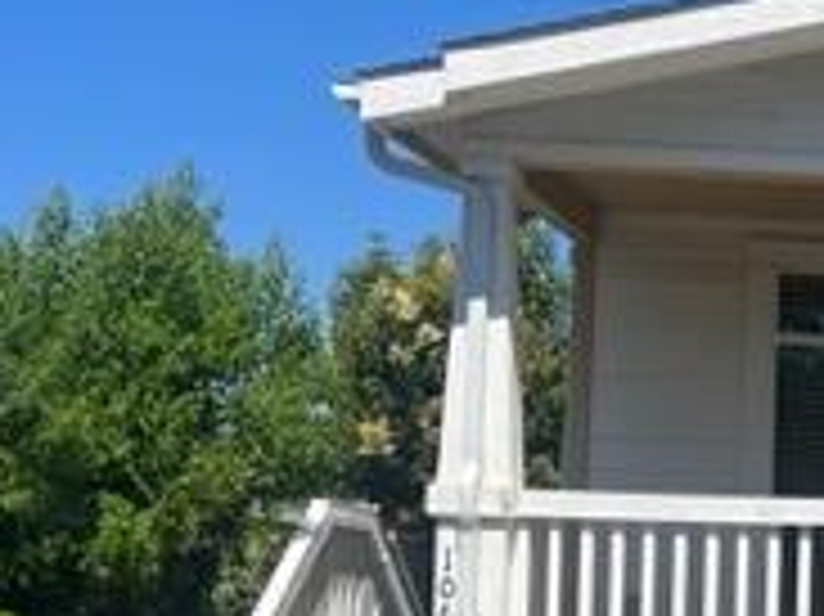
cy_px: 567
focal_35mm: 91
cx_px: 1346
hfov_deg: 18.3
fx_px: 2165
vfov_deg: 16.0
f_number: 1.5
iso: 50
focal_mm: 5.7
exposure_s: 1/7463
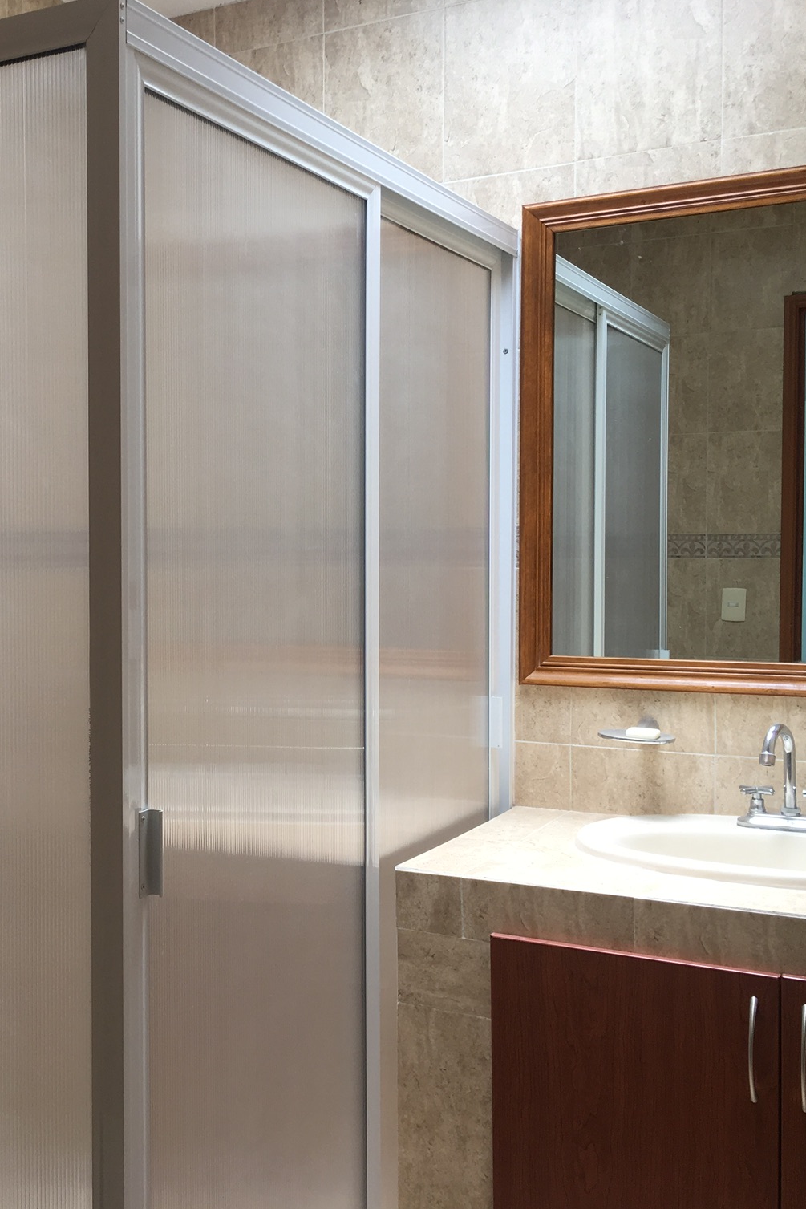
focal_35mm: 41
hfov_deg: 31.5
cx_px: 129
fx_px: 1376
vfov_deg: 47.4
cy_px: 611
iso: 25
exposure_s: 1/153
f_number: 2.2
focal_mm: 4.15
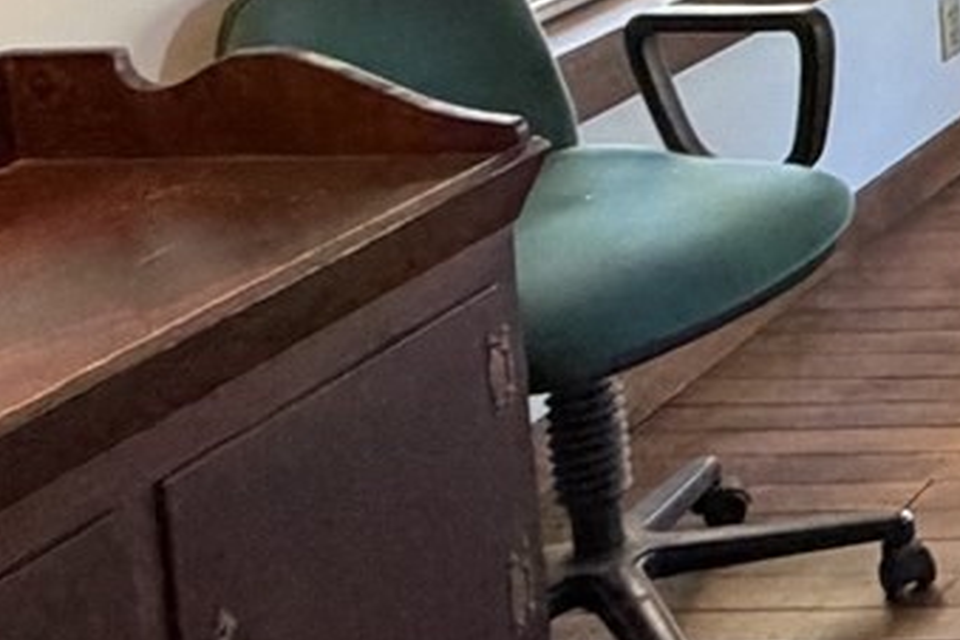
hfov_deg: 15.7
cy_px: -371
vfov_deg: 14.3
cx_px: 2127
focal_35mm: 88
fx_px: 2346
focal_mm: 2.22
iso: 320
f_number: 2.2
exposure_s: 1/60
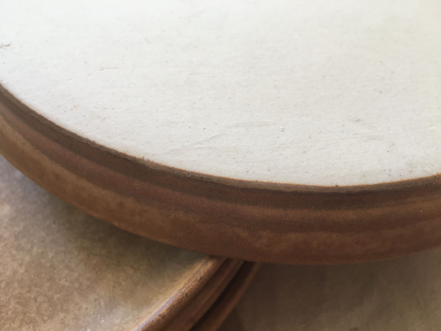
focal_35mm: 29
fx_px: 369
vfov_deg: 48.2
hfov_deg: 61.7
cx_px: 220
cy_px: 166
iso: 64
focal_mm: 4.15
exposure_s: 1/33
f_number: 2.2
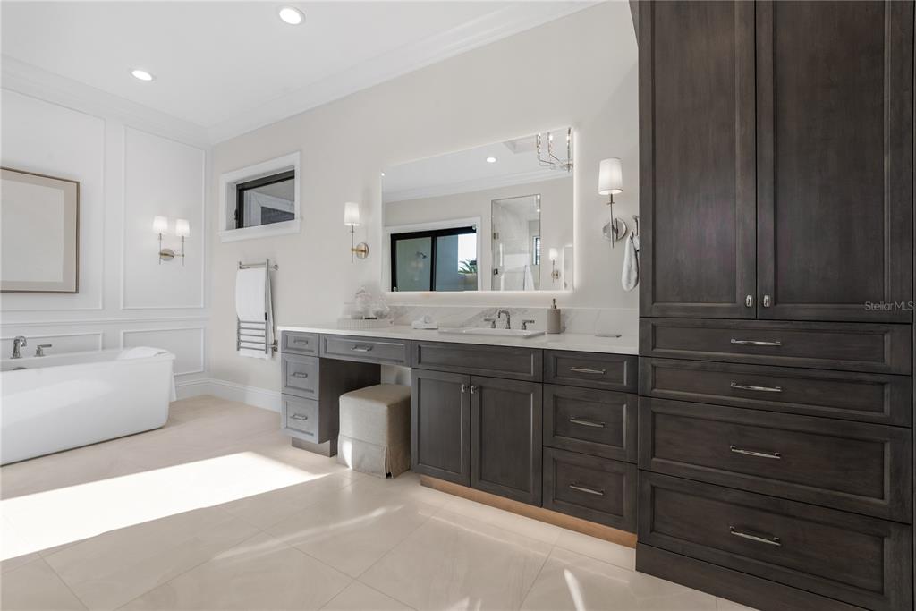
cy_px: 306
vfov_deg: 81.2
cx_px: 458
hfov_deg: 104.2
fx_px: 356
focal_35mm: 14
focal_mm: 14
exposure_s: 1/8
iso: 100
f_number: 13
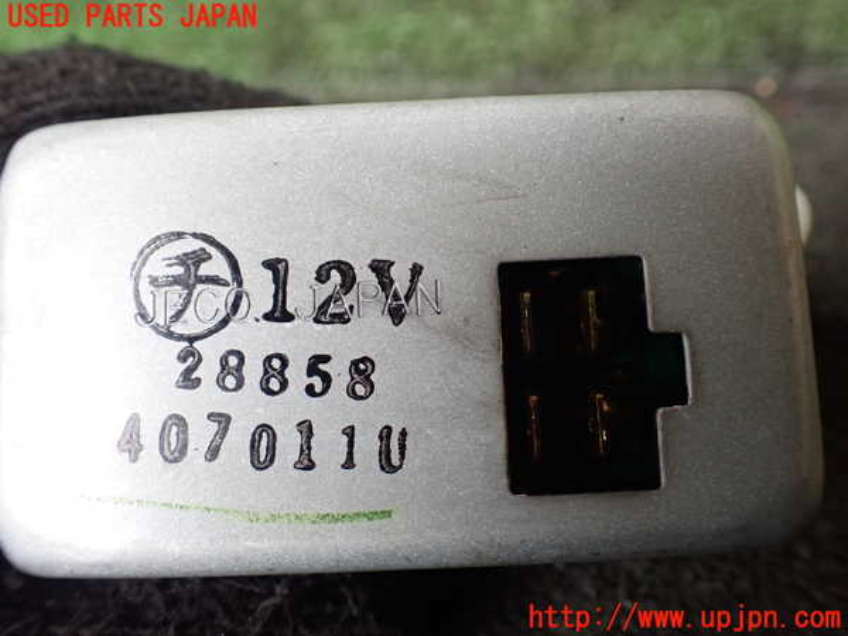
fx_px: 735
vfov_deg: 46.8
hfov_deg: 60.0
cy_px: 318
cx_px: 424
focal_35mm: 30
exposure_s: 1/125
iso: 400
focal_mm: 5.4
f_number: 2.3
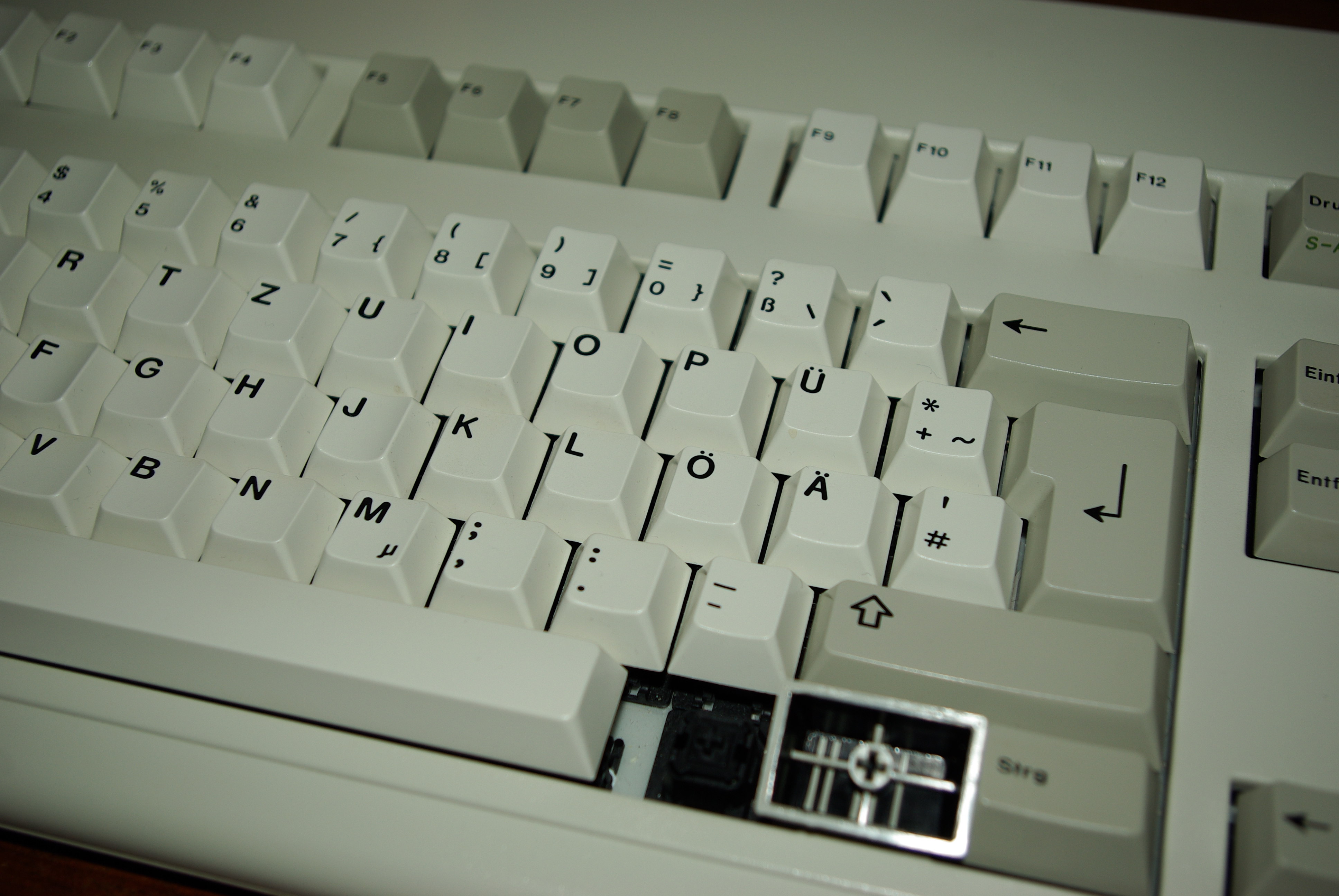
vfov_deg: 32.0
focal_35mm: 42
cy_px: 448
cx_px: 670
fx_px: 1564
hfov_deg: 46.3
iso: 100
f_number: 4
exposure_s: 1/45
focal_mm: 28
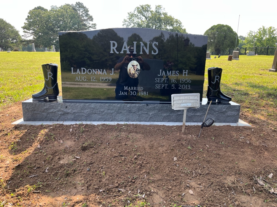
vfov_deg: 53.1
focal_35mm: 26
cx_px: 138
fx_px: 208
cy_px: 104
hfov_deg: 67.3
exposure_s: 1/646
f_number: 1.6
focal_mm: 5.1
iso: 50
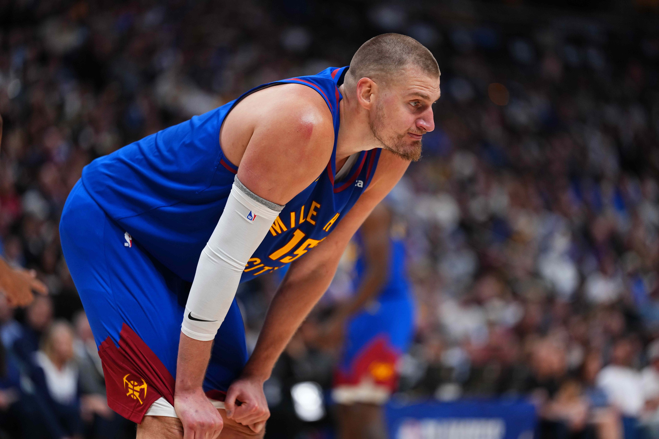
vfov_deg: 9.1
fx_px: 2746
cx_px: 330
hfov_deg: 13.7
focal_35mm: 150
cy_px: 220
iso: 1600
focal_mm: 150
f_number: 2
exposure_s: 1/1600
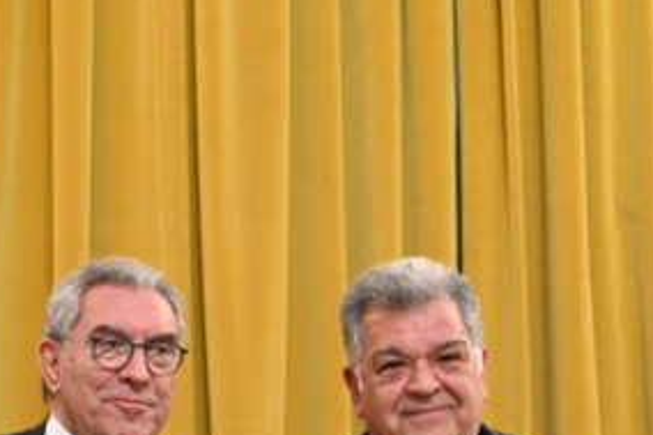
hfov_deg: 14.8
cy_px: 580
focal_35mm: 138
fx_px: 2502
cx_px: 152
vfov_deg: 9.7
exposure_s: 1/125
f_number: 2.8
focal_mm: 51
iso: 1600
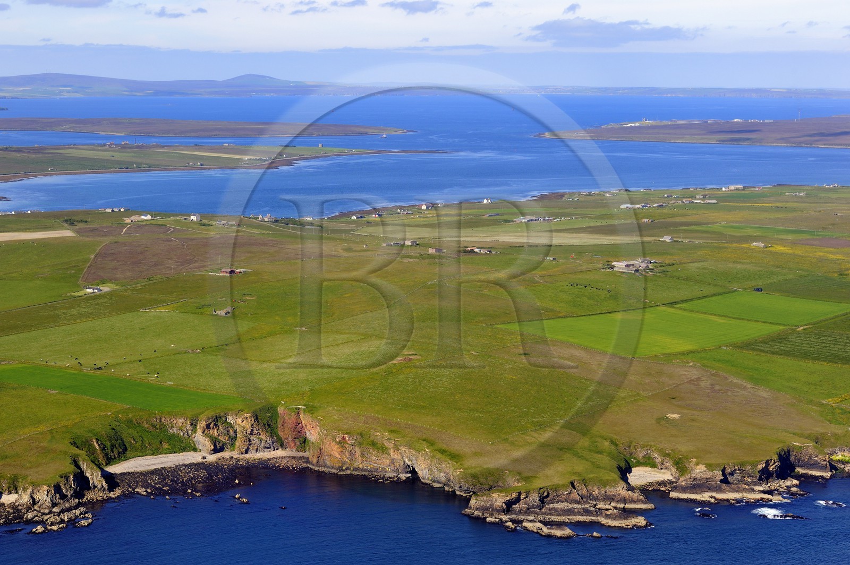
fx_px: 1934
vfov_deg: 16.6
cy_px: 282
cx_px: 425
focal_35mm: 82
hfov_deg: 24.8
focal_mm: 82
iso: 400
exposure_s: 1/800
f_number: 7.1
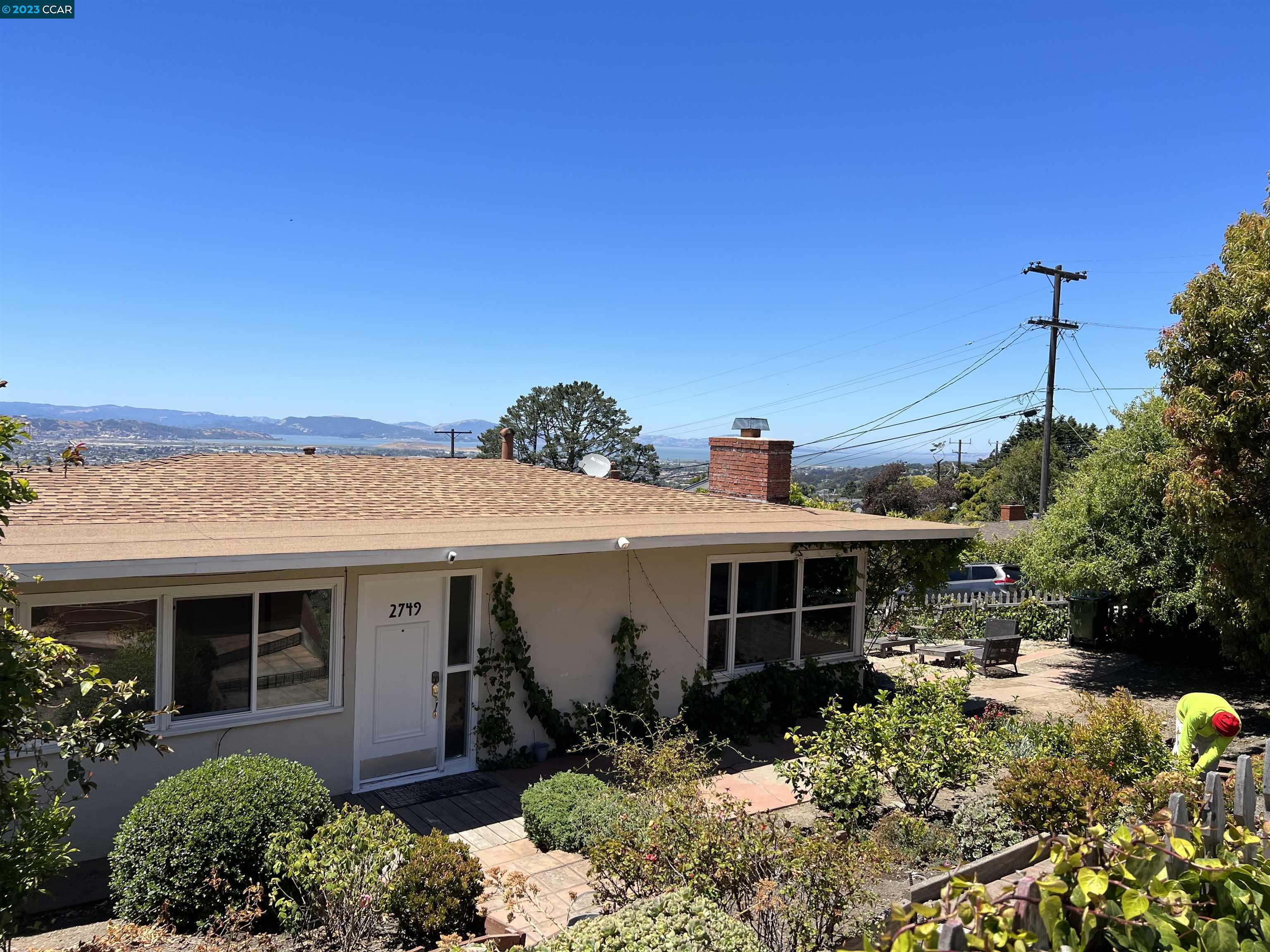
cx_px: 635
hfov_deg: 67.3
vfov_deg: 53.1
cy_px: 476
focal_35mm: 26
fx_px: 954
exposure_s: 1/3968
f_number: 1.5
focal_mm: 5.7
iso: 50
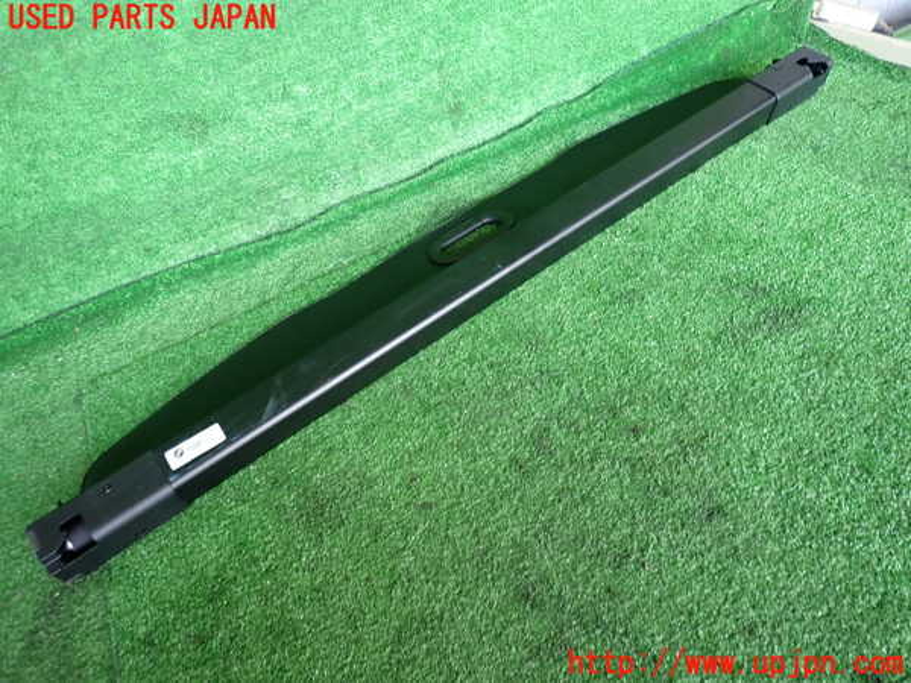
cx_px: 456
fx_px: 658
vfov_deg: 54.9
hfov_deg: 69.4
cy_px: 342
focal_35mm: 25
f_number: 2
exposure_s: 1/50
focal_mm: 4.5
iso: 200
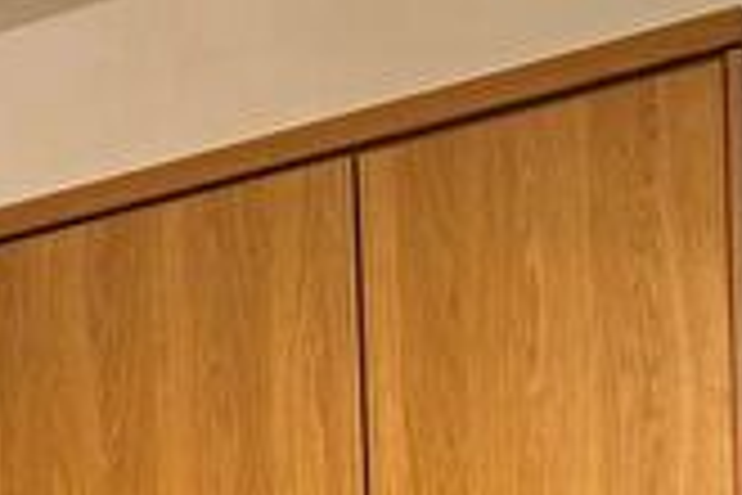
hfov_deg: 17.5
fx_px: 2370
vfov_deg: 10.4
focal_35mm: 115
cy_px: 1177
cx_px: 49
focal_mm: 5.7
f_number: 1.5
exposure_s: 1/62
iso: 125
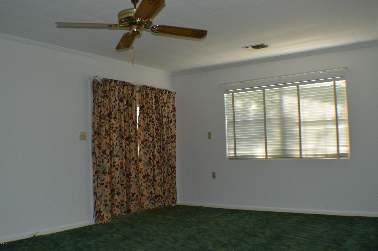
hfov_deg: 46.4
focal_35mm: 42
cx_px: 189
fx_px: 441
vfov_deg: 31.8
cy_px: 126
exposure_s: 1/60
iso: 640
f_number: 4.5
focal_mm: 28
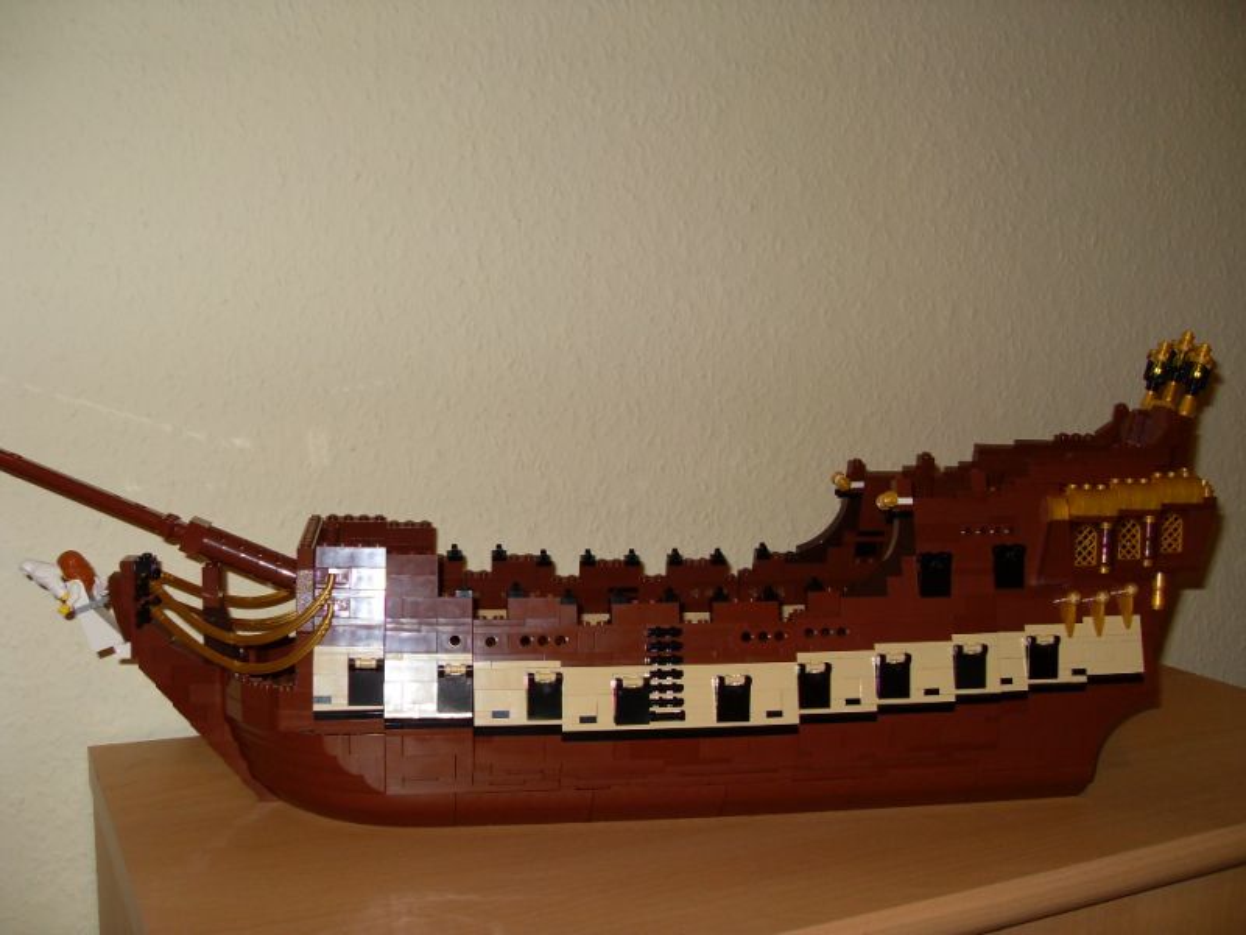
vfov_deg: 38.7
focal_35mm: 37
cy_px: 468
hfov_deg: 50.1
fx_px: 1332
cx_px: 623
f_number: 2.8
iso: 100
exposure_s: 1/45
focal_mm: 6.3
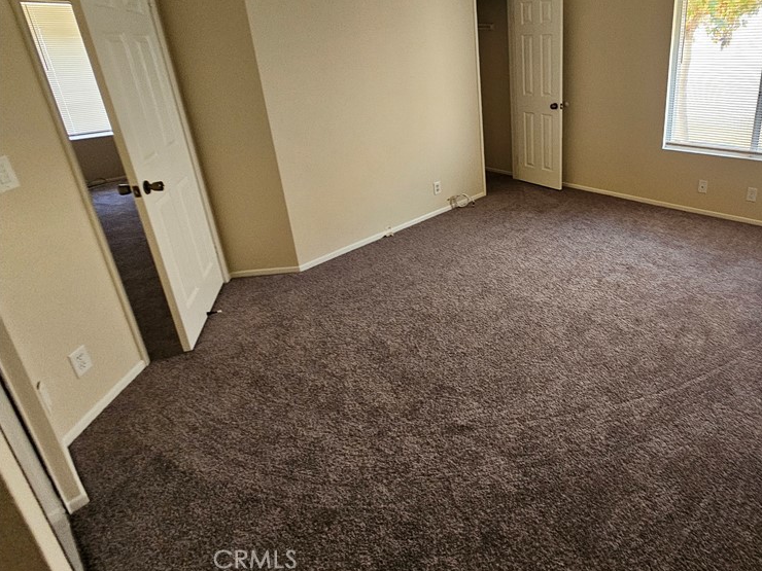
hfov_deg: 83.8
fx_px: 396
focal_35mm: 18
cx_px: 525
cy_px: 179
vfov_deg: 69.0
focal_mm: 2.2
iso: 320
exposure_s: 1/40
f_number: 2.2
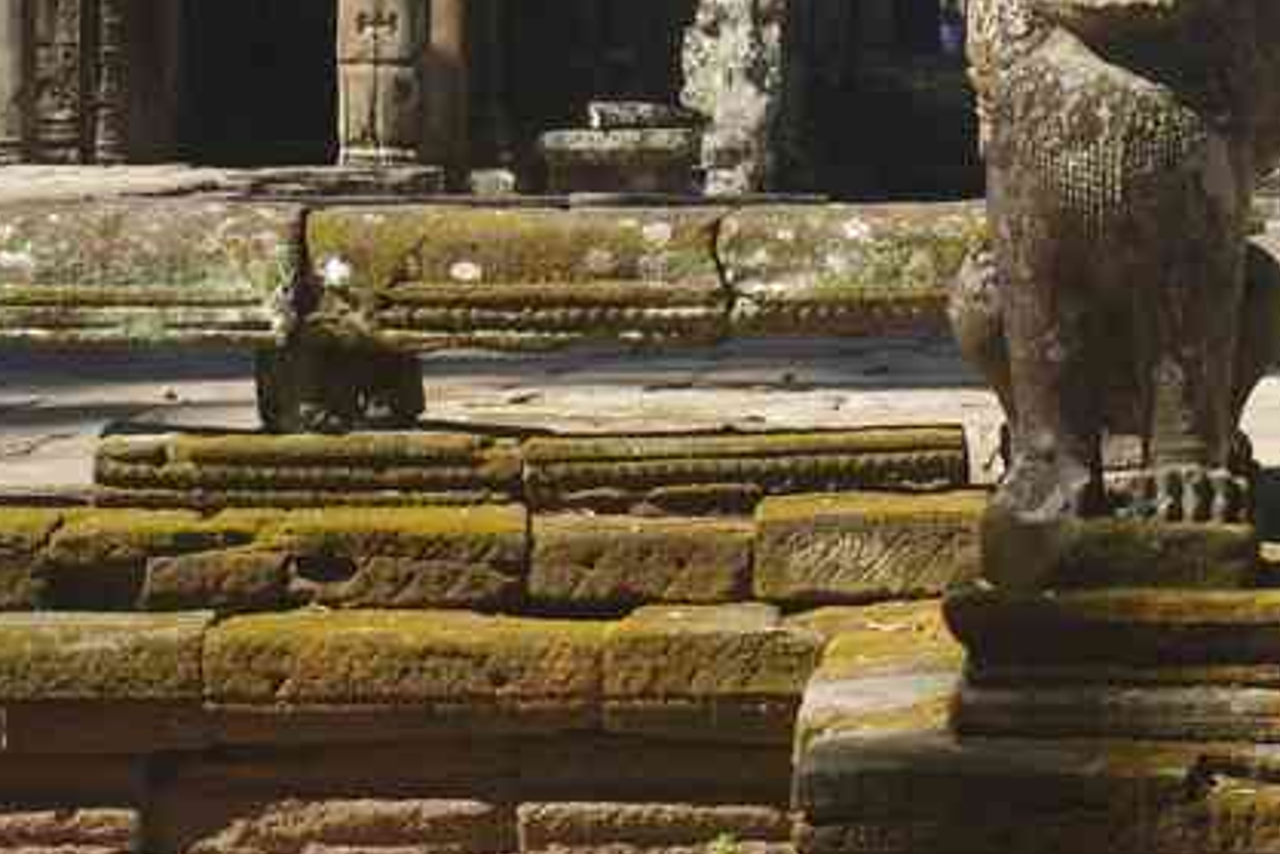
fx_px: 5733
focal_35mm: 161
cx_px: 1119
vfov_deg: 8.4
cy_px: -113
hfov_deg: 12.7
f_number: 8
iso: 200
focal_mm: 45
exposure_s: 1/80
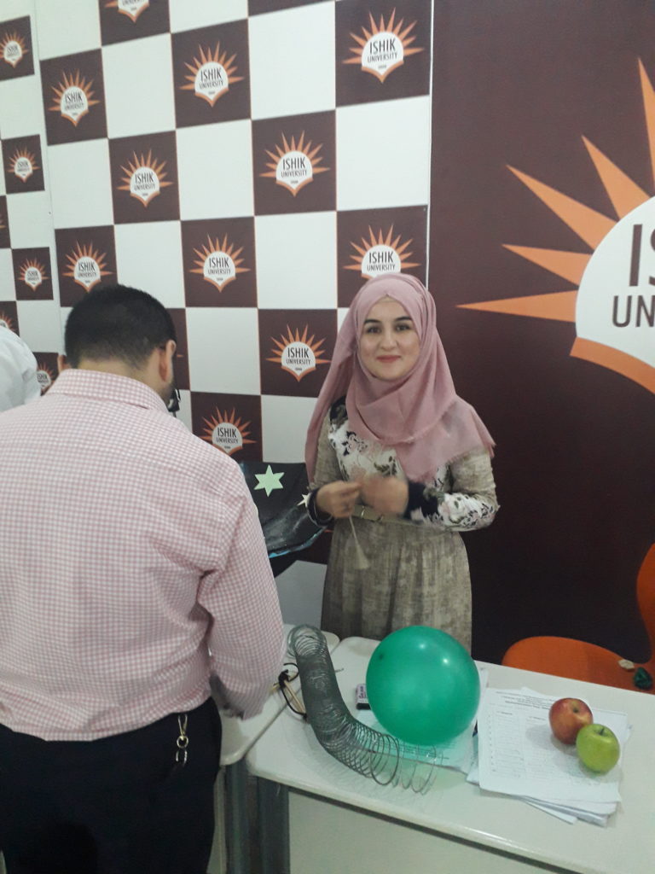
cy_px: 437
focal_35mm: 27
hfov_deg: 51.4
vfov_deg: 65.3
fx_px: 681
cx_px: 328
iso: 400
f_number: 1.9
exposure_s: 1/25
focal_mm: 3.6
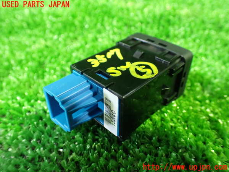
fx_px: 198
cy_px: 86
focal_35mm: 30
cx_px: 114
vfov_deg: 46.8
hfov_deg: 60.0
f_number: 2.3
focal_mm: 5.4
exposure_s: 1/30
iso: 1250
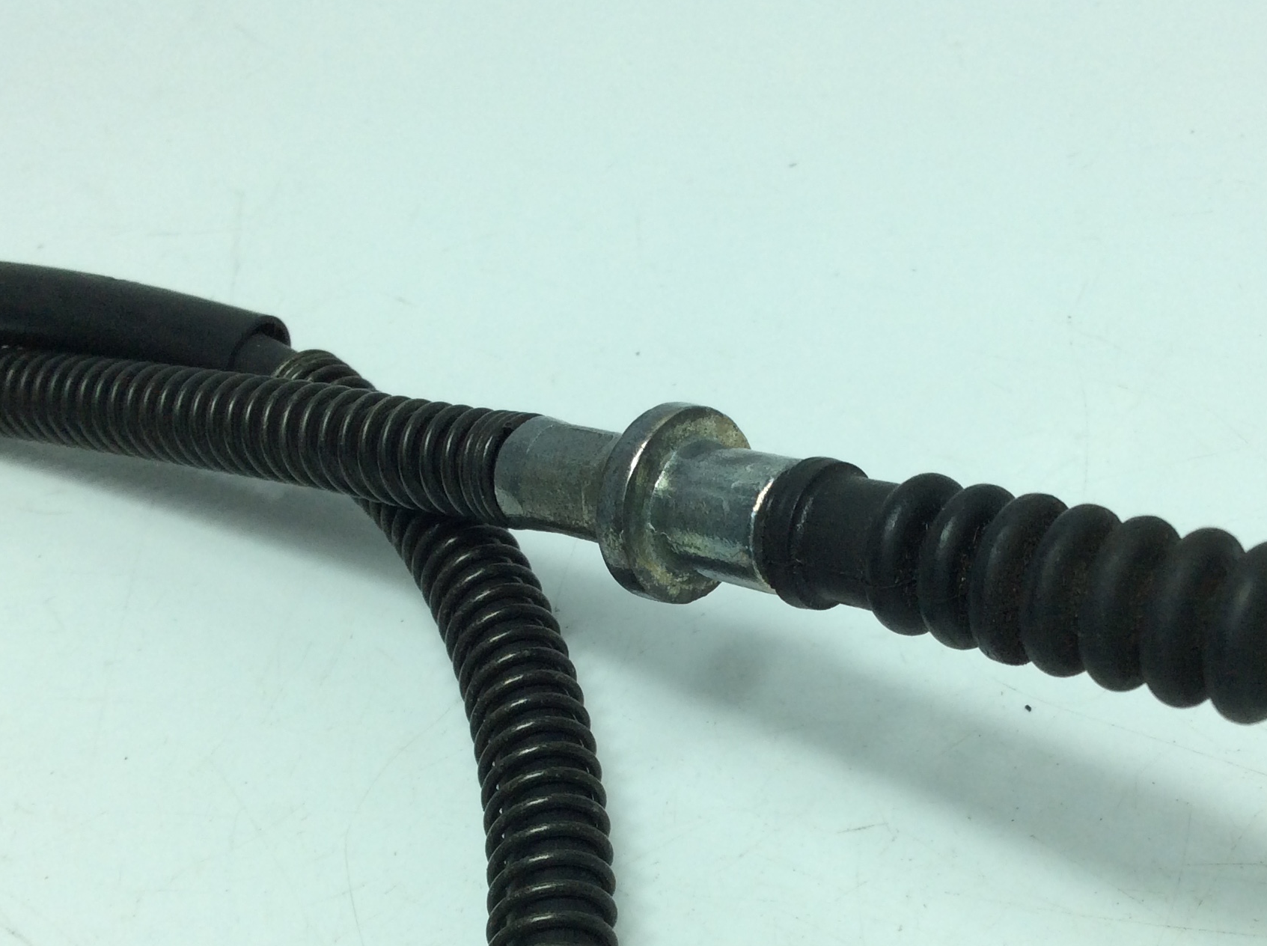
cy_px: 588
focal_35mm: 49
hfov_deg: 38.9
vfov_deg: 29.5
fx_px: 1791
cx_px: 702
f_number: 2.4
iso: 32
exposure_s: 1/534
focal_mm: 3.3
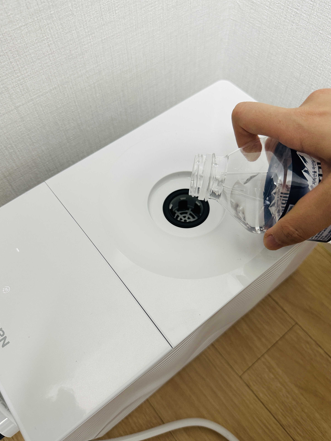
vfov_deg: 69.4
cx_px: 164
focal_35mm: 25
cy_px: 228
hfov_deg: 54.9
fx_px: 319
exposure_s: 1/65
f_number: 1.78
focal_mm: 6.86
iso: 200
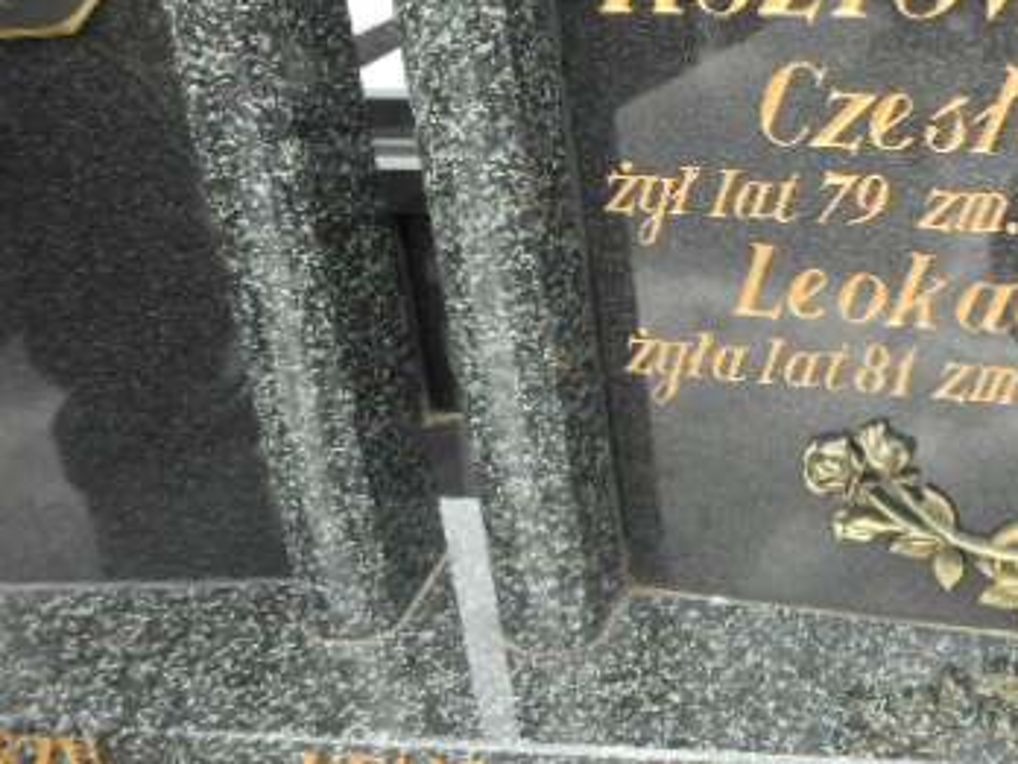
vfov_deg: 30.9
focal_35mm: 46
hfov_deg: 38.5
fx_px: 1353
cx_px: 913
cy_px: 179
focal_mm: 4.5
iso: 80
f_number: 3.7
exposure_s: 1/100
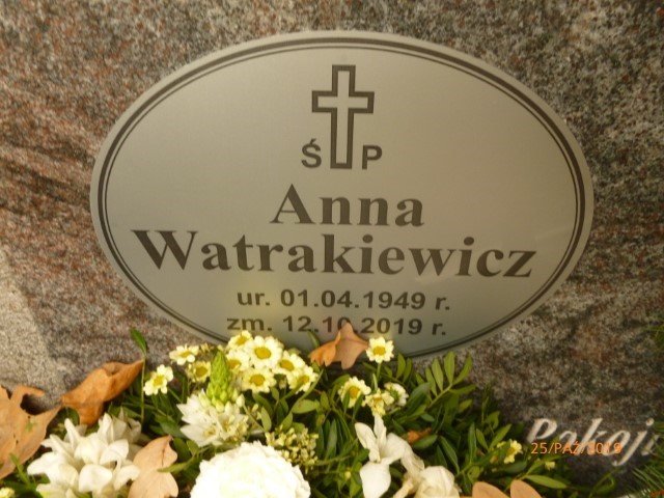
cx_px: 332
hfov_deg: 63.4
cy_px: 249
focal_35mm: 28
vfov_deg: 49.7
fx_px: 537
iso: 200
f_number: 3.3
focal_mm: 5
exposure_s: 1/60
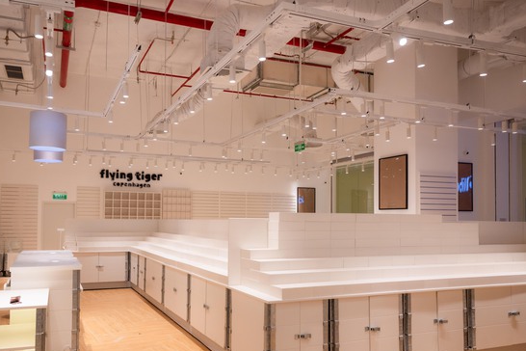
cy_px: 206
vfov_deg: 44.8
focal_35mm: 29
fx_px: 424
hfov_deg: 63.2
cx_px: 218
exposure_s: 1/320
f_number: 3.5
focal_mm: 24
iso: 500
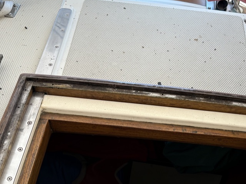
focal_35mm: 48
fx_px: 341
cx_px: 166
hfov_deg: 39.1
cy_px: 136
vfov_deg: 29.8
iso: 125
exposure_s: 1/121
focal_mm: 6.76
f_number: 1.78
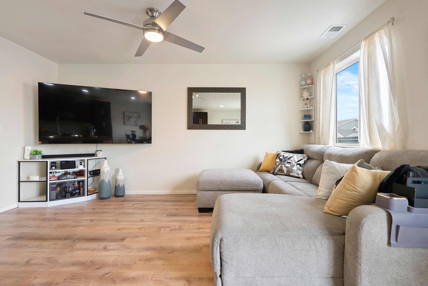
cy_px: 143
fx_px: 202
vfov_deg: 70.5
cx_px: 214
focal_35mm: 17
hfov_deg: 93.2
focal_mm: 17
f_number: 8
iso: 640
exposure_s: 1/3
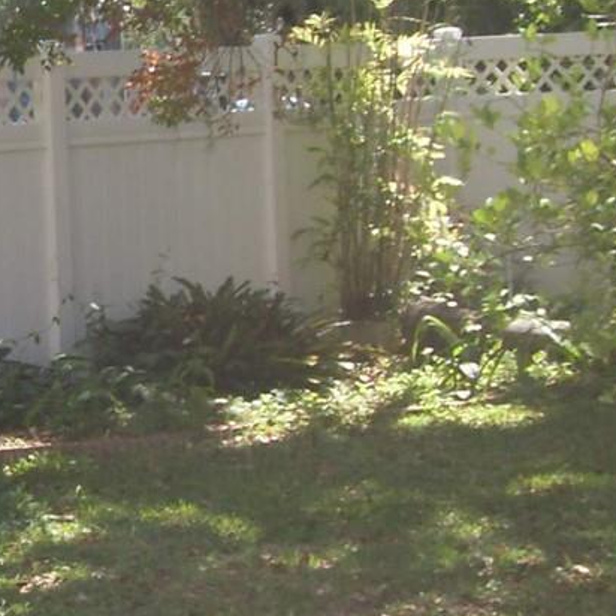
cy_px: 365
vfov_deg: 13.7
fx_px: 2557
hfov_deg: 13.6
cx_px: 63
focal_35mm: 127
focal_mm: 6.3
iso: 80
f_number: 7
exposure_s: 1/90
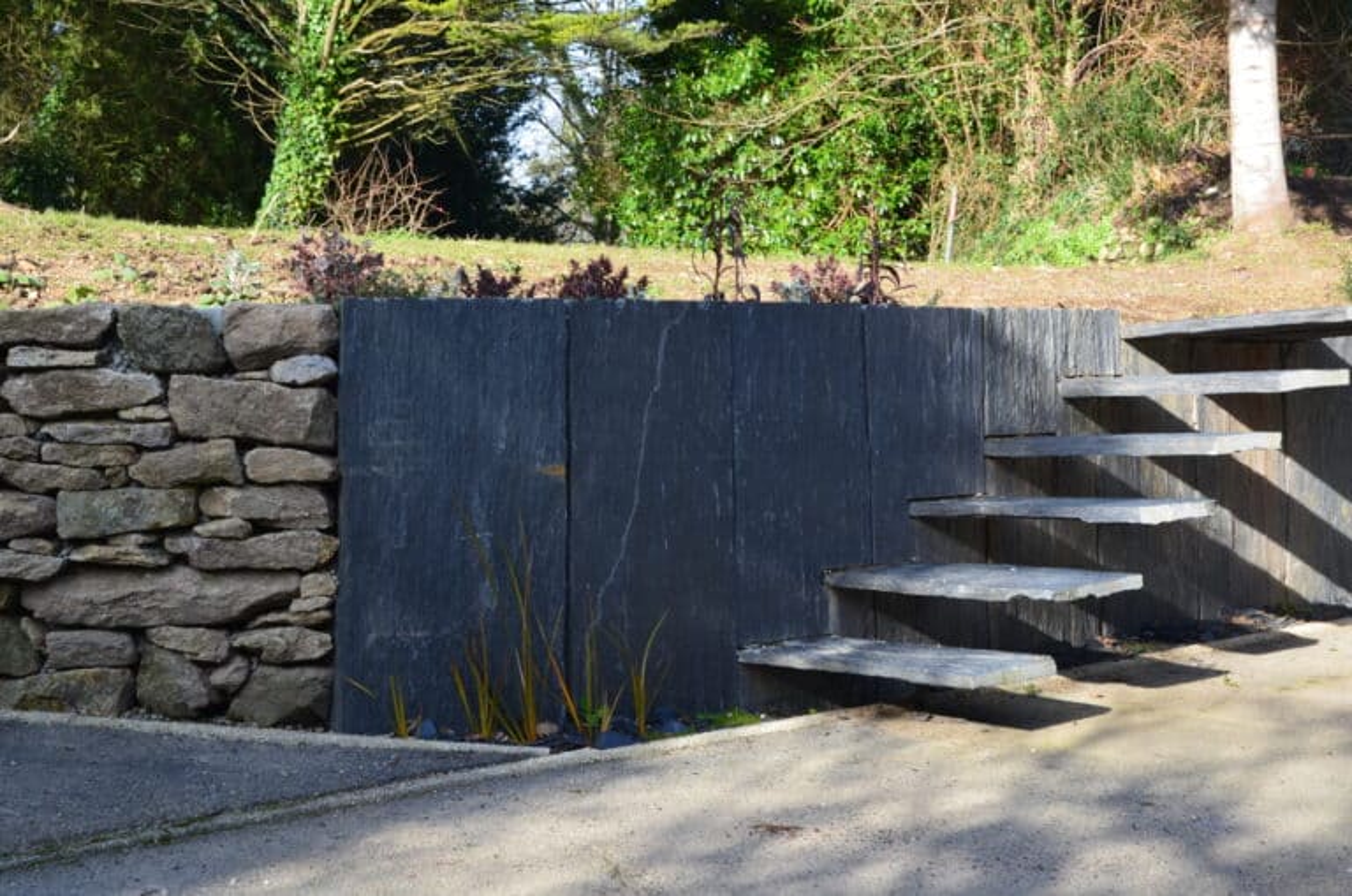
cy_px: 448
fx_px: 1799
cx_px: 676
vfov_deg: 28.0
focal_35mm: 48
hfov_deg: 41.2
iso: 200
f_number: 10
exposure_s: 1/80
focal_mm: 32
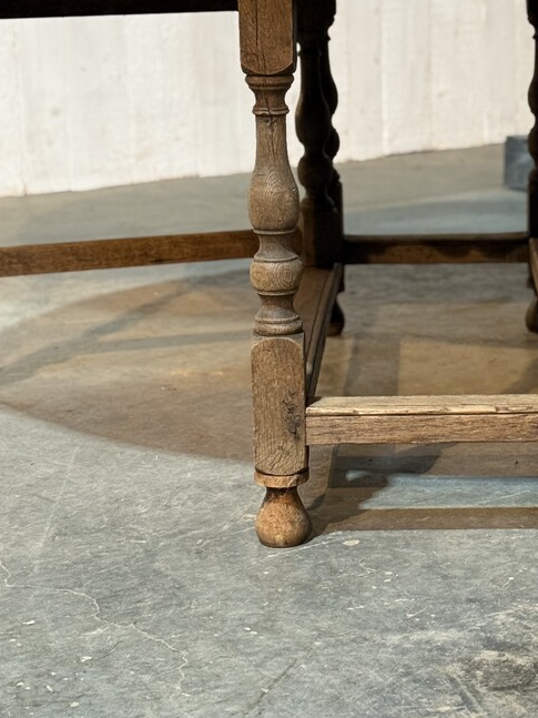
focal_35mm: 89
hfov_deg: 16.5
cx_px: 438
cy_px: 210
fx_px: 1845
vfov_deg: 21.9
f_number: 1.78
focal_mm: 6.76
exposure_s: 1/33
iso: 200
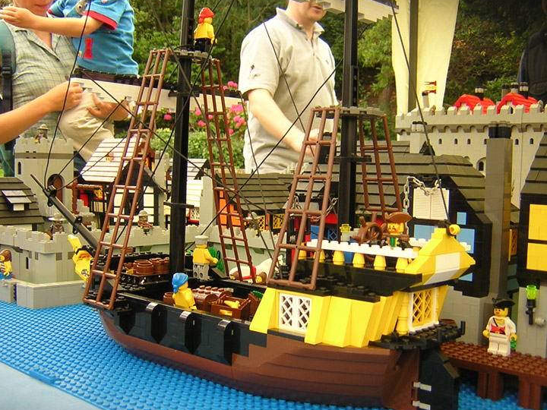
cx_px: 286
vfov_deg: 36.0
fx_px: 632
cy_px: 199
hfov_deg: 46.8
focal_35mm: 40
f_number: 2.6
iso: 100
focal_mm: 4.7
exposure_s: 1/191
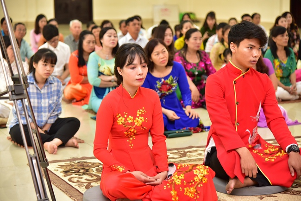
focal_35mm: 82
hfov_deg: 24.8
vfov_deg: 16.6
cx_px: 150
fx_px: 685
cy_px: 100
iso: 800
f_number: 4
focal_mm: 82
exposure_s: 1/40
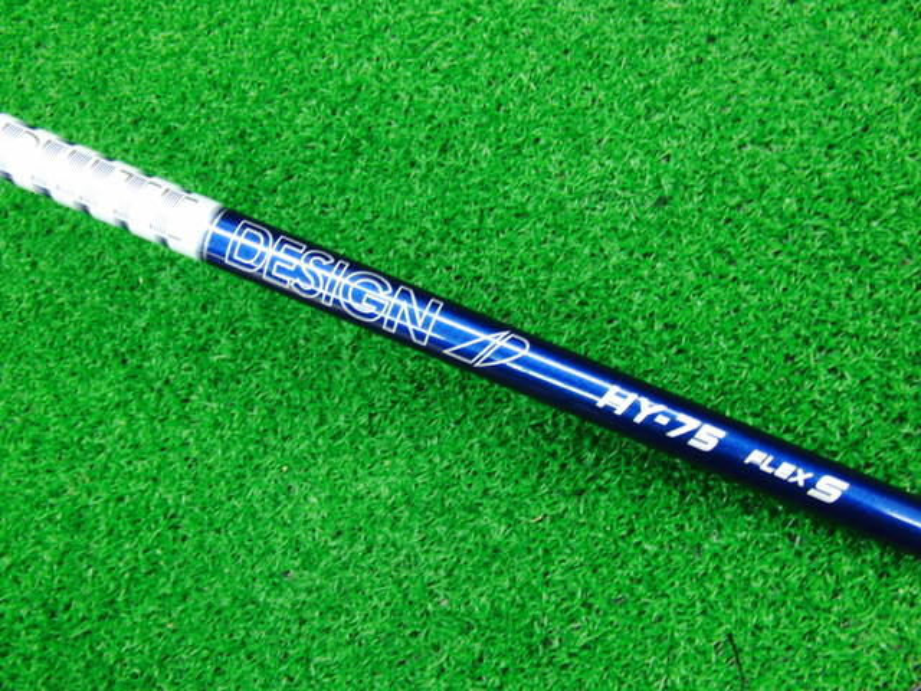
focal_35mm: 37
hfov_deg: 50.1
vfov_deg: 38.7
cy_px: 346
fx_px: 984
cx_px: 460
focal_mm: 6.42
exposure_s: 1/20
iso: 400
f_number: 3.6
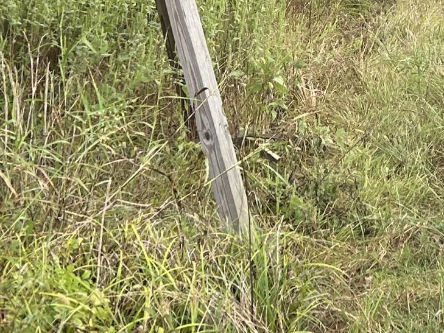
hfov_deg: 17.9
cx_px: 459
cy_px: -244
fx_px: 1373
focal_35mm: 107
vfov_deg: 12.7
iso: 50
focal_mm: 5.7
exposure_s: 1/1431
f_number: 1.5
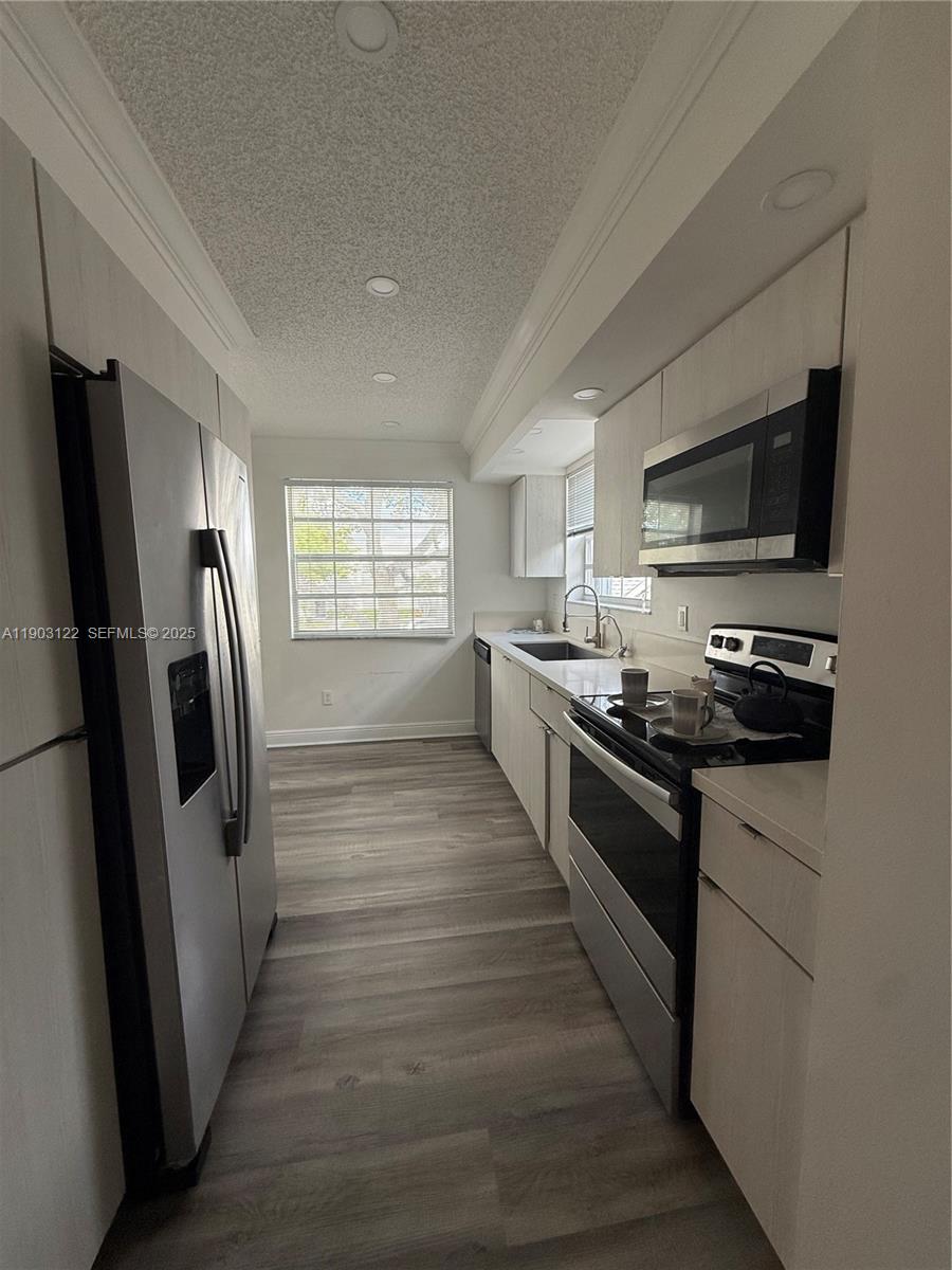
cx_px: 476
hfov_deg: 85.7
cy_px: 635
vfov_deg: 102.1
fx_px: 513
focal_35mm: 14
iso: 100
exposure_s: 1/99
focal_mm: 2.22
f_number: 2.2
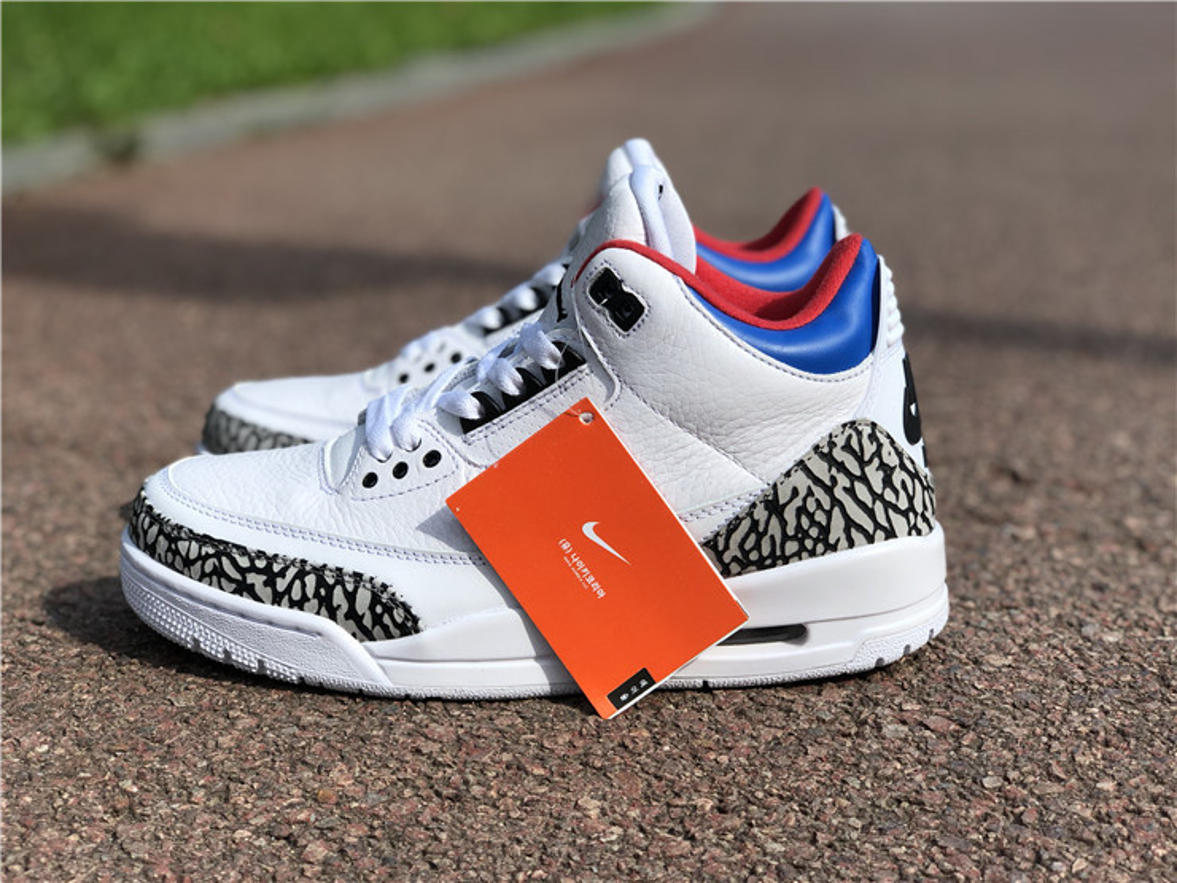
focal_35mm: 52
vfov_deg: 28.0
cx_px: 588
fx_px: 1768
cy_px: 442
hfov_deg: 36.8
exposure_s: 1/521
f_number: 2.4
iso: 16
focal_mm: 6
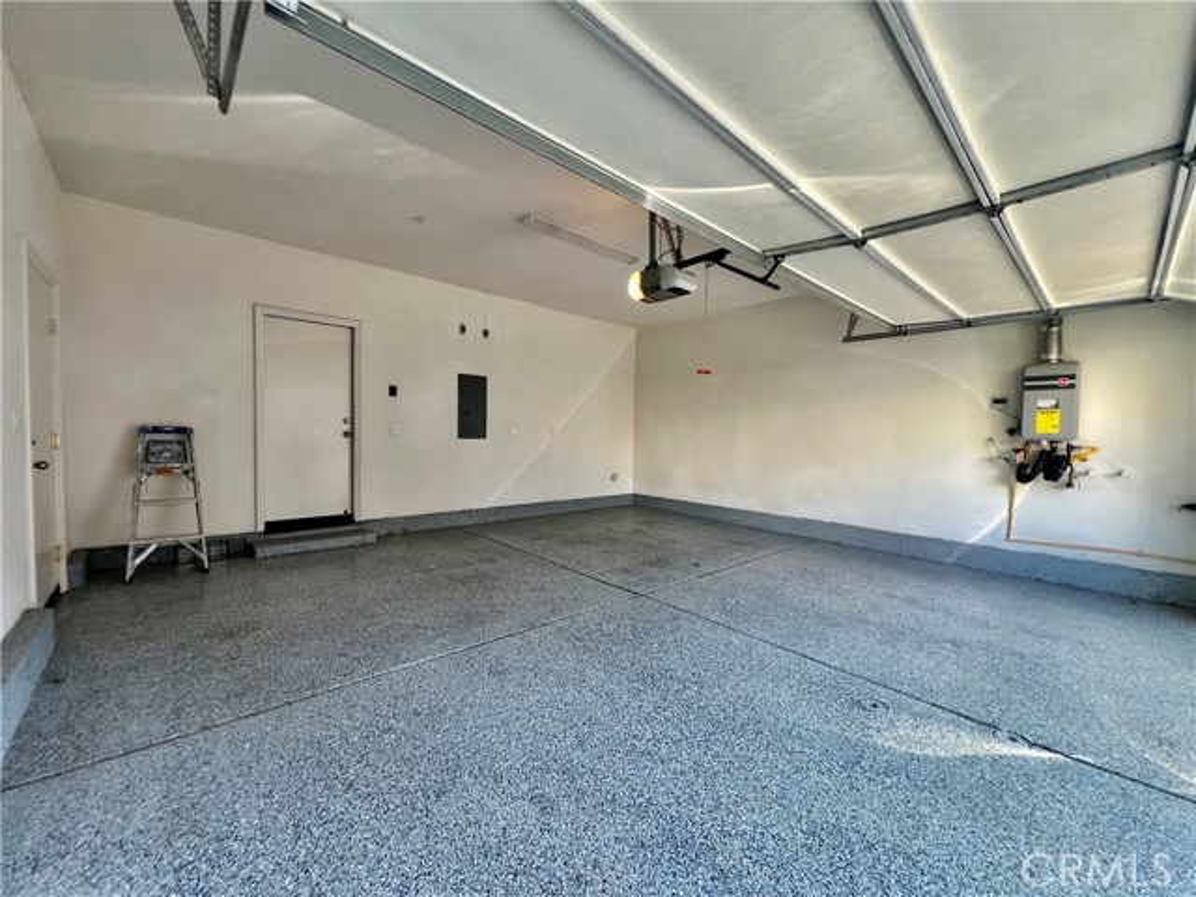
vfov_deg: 89.9
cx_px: 598
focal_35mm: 13
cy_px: 448
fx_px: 449
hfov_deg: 106.2
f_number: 1.8
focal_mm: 1.57
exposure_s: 1/99
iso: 64
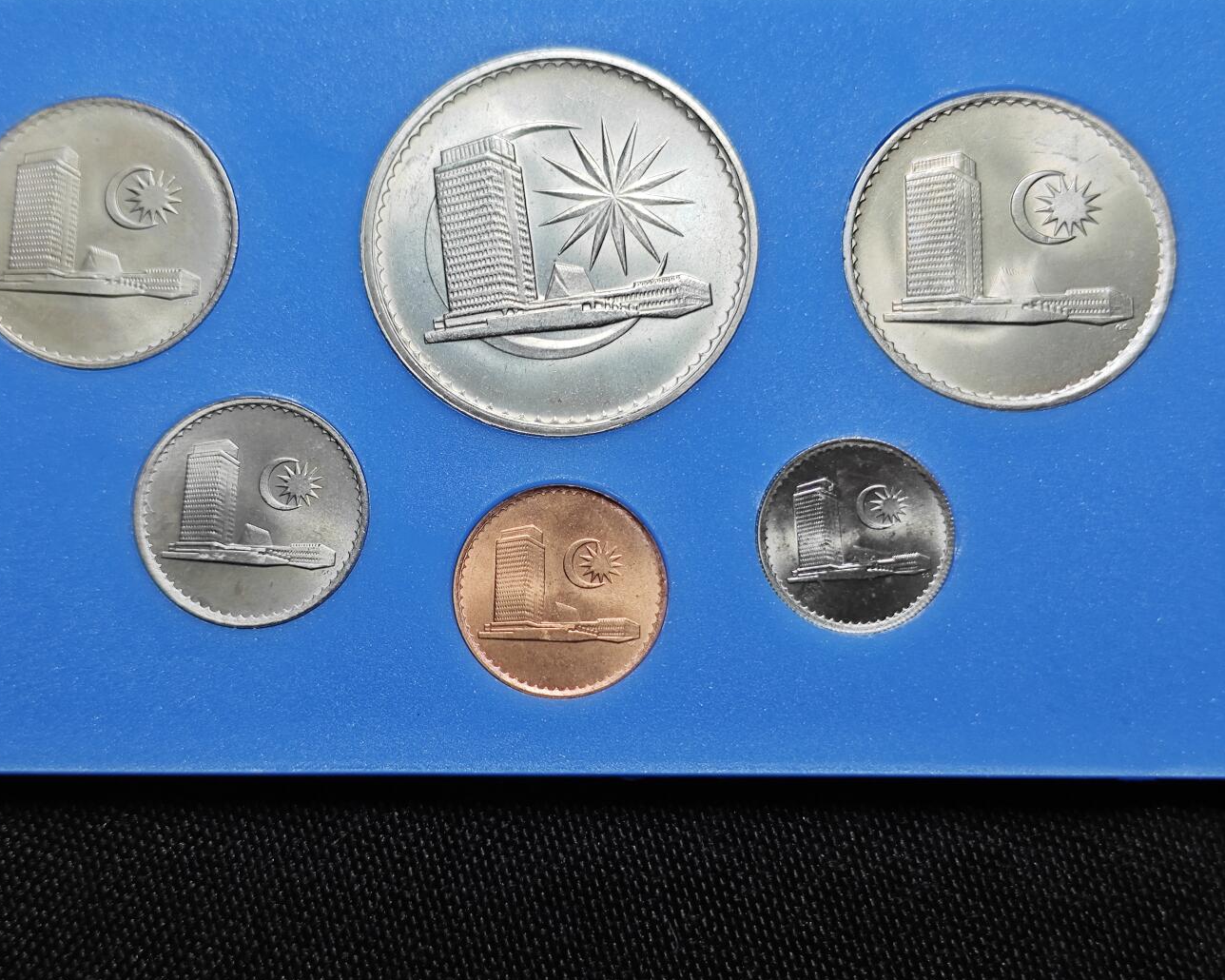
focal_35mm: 52
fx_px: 1885
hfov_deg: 36.0
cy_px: 493
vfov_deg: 29.1
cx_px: 560
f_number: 1.6
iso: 80
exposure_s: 1/99.8
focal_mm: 5.84
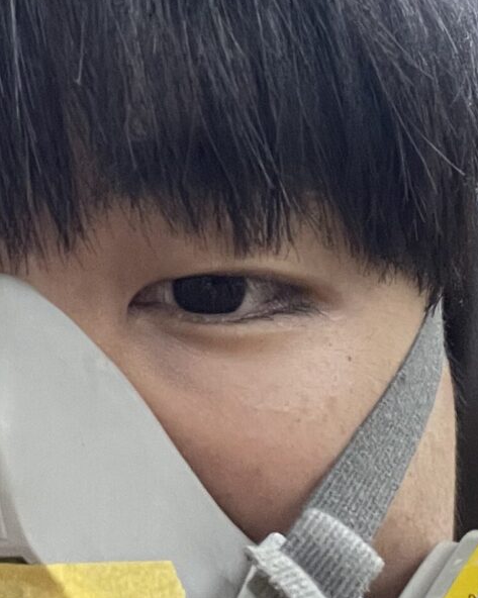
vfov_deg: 20.2
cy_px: 237
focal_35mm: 95
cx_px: -17
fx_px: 1681
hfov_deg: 15.8
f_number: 2.2
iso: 320
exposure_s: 1/60
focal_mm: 2.71
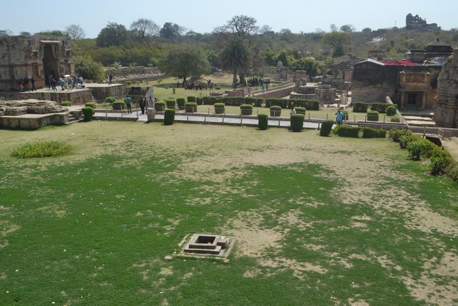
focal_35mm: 33
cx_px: 229
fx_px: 420
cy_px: 153
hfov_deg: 57.2
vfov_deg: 40.0
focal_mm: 22
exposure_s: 1/250
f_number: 8
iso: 100
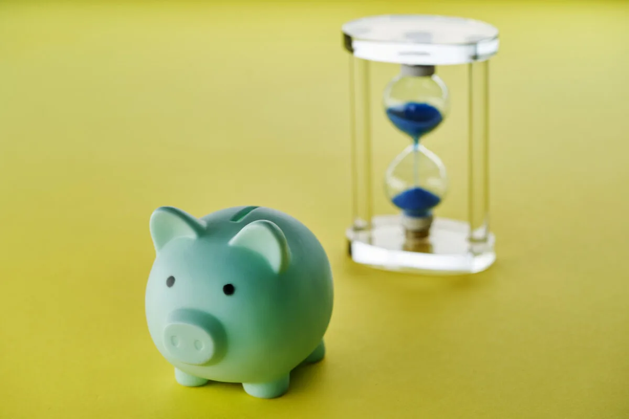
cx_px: 314
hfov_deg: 22.6
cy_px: 210
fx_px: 1572
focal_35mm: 90
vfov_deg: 15.2
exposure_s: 1/80
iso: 160
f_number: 5.6
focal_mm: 90
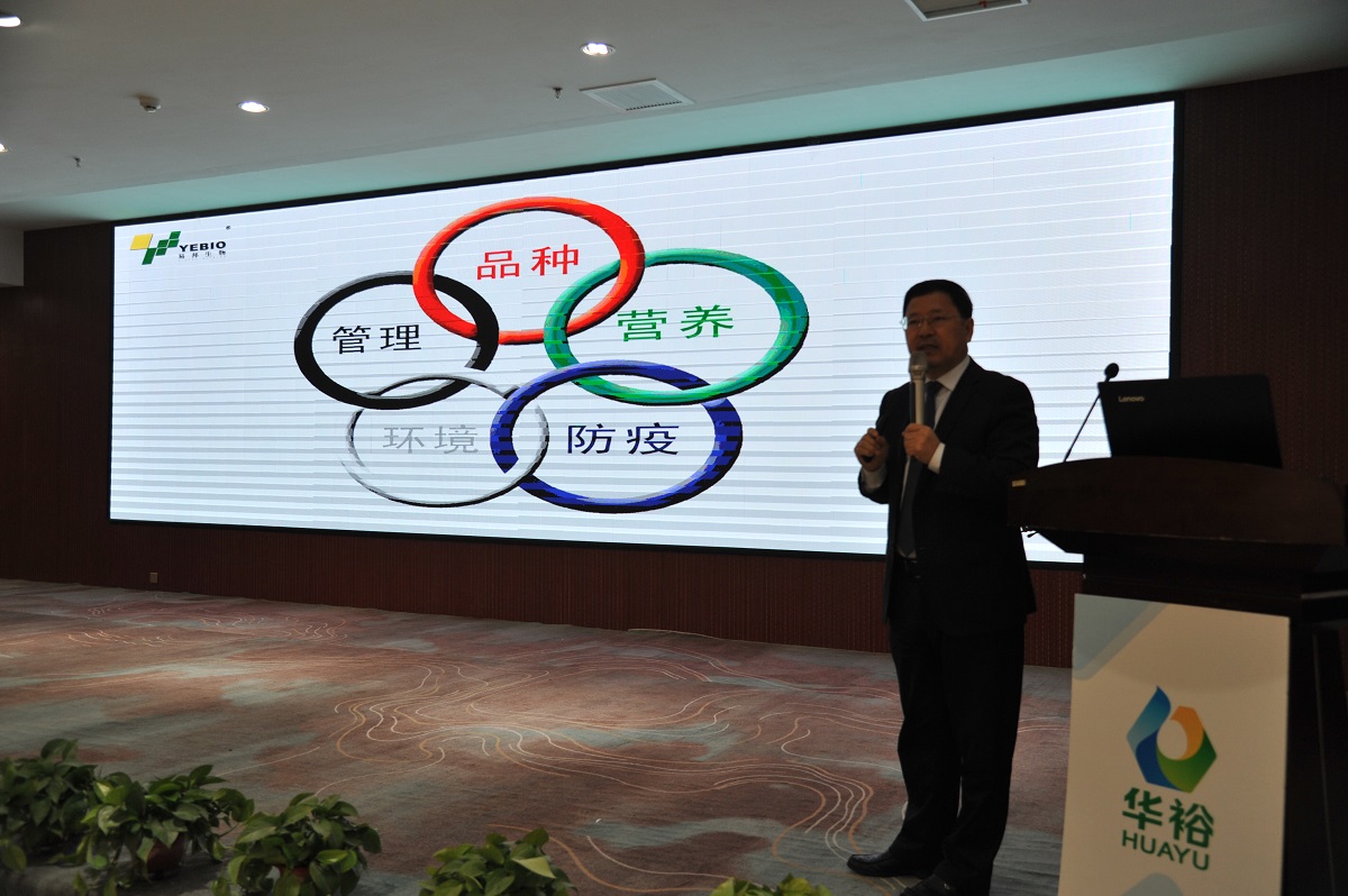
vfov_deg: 41.0
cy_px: 448
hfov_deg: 58.8
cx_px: 674
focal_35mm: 32
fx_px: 1197
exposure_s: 1/320
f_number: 4
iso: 640
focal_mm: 32
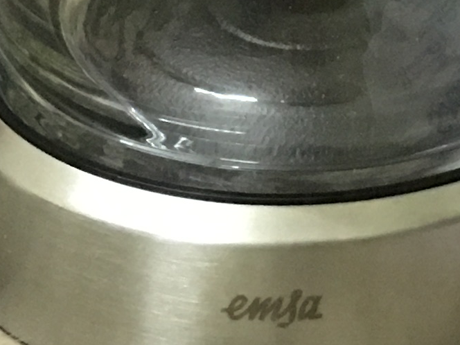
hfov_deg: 10.7
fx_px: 2339
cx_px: 770
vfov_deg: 7.9
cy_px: -445
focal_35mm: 176
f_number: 2.2
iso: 160
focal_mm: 4.15
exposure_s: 1/8
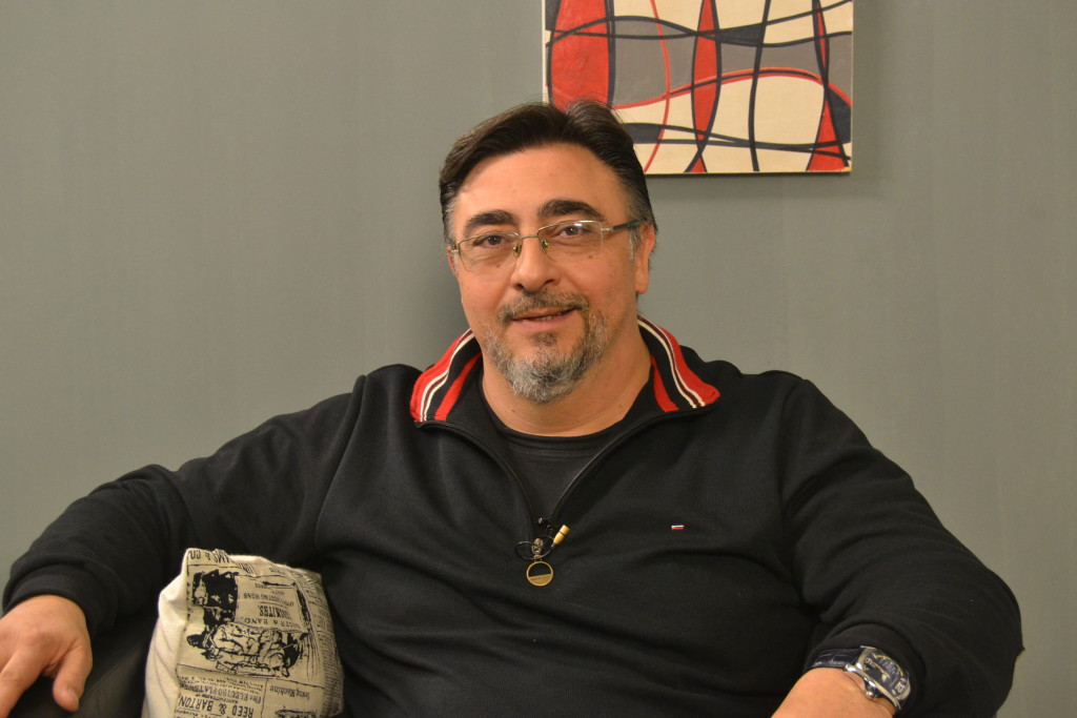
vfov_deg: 19.7
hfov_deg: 29.2
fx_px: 2064
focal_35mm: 69
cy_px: 359
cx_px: 538
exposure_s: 1/60
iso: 1600
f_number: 6.3
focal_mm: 46
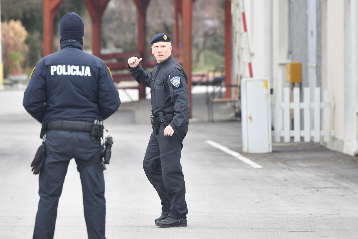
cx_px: 179
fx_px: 1989
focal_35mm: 200
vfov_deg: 6.9
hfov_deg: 10.3
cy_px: 120
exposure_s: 1/500
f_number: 5
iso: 640
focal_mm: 200
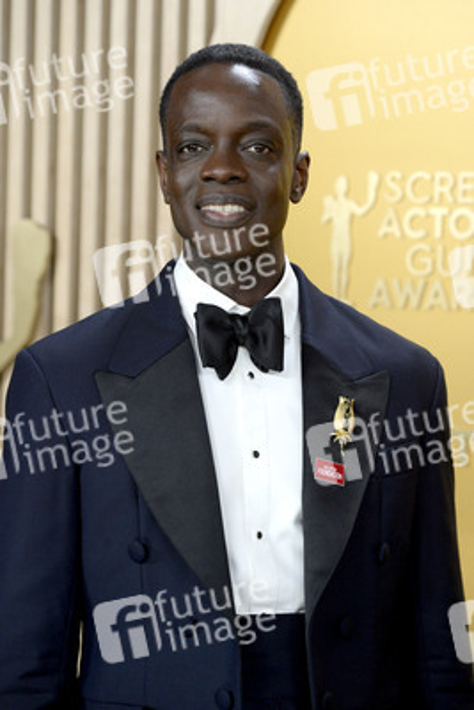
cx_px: 237
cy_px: 355
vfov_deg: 14.6
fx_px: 2762
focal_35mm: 140
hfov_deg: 9.8
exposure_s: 1/250
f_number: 5.6
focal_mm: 140
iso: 2500
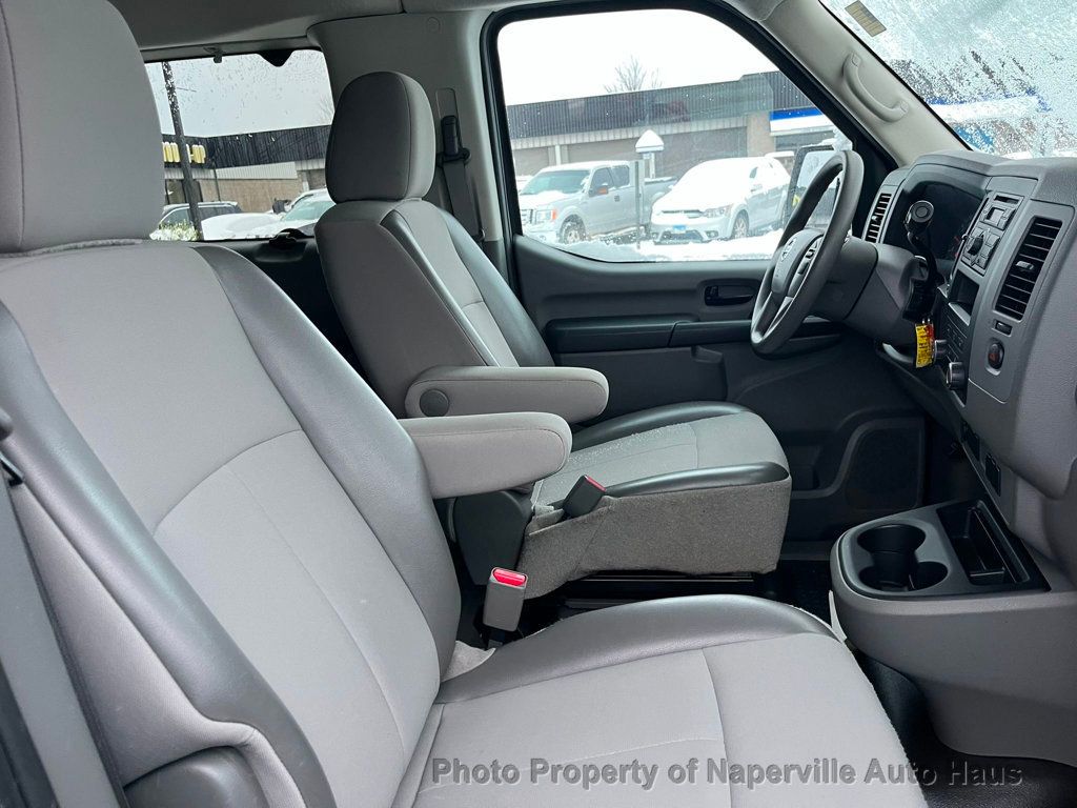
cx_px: 538
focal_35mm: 26
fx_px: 809
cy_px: 404
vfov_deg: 53.1
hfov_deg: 67.3
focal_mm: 5.1
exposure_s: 1/87
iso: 125
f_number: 1.6
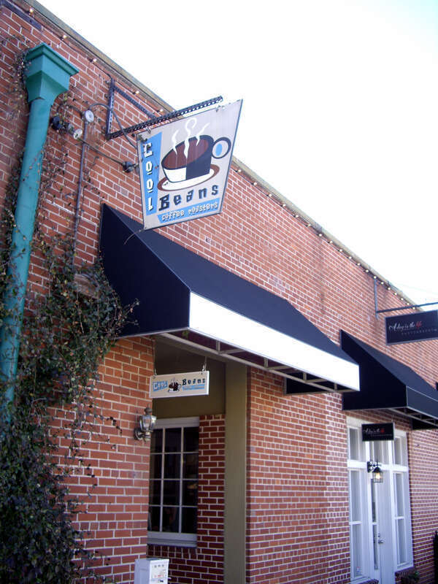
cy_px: 292
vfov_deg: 49.0
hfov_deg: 37.7
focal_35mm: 38
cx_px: 219
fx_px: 641
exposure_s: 1/160
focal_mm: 7.9
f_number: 2.8
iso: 100
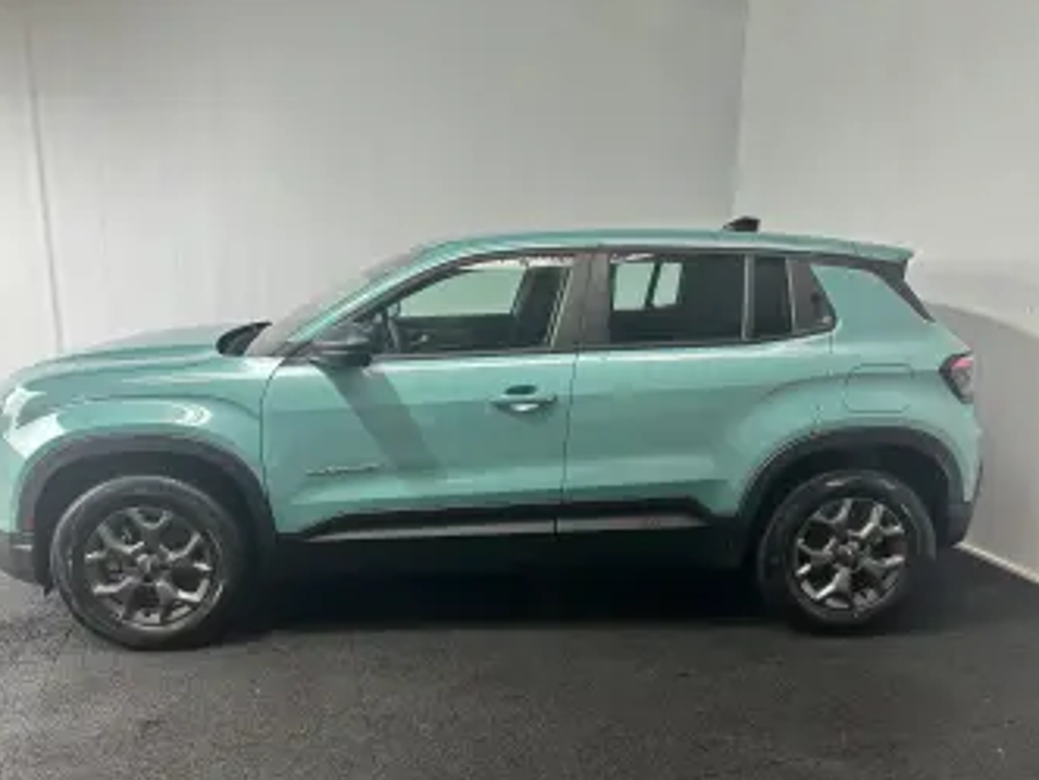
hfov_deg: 67.3
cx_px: 498
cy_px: 413
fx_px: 780
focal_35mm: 26
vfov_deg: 53.0
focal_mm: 6.86
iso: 100
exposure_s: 1/100
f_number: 1.78
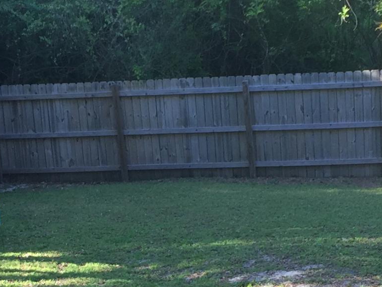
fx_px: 1247
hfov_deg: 17.4
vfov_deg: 12.9
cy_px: 312
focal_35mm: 113
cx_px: 185
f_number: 2.2
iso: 32
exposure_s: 1/120
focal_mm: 4.15
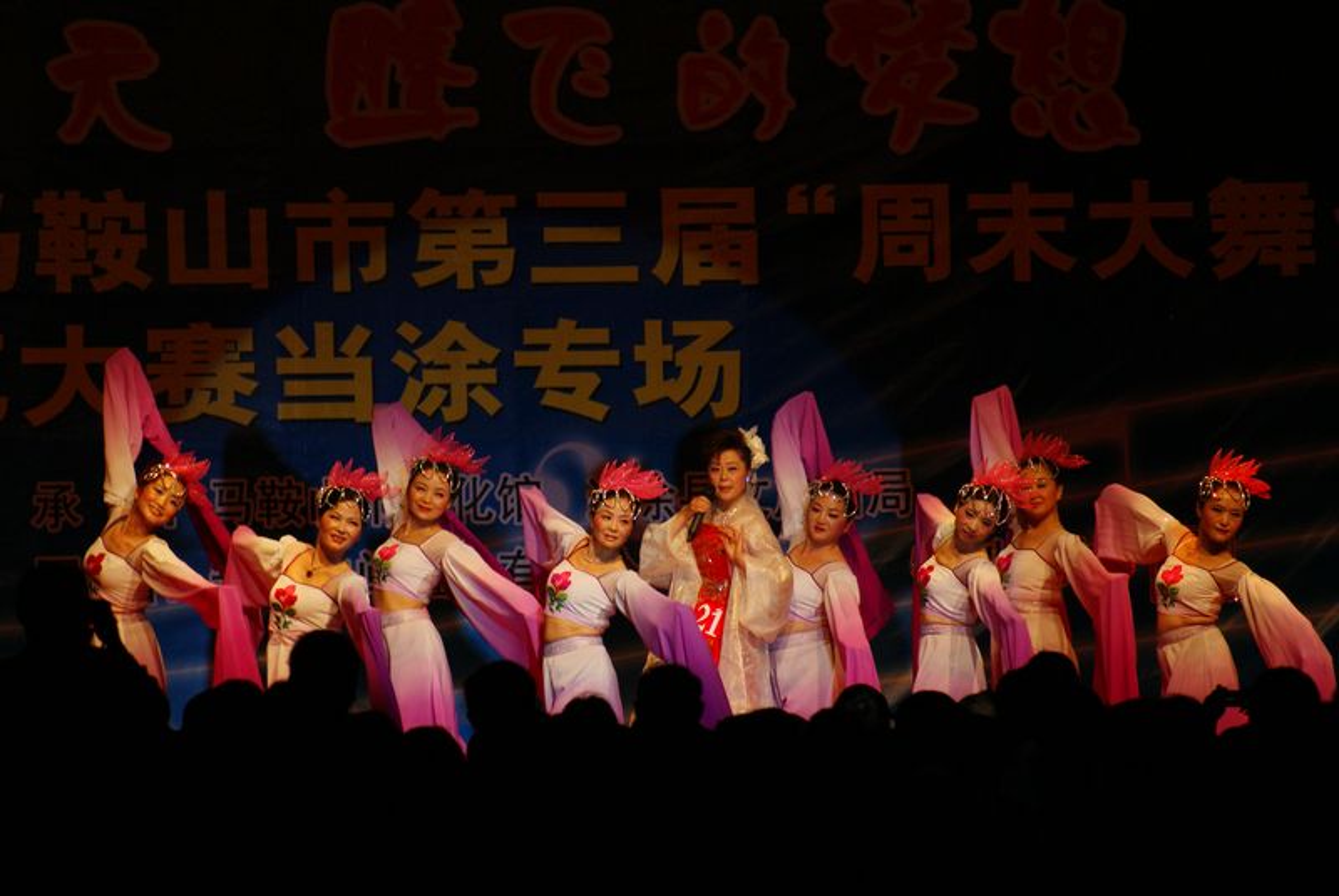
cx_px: 670
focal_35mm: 315
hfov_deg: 6.5
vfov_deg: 4.4
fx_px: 11733
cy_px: 448
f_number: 5.6
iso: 400
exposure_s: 1/250
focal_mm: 210
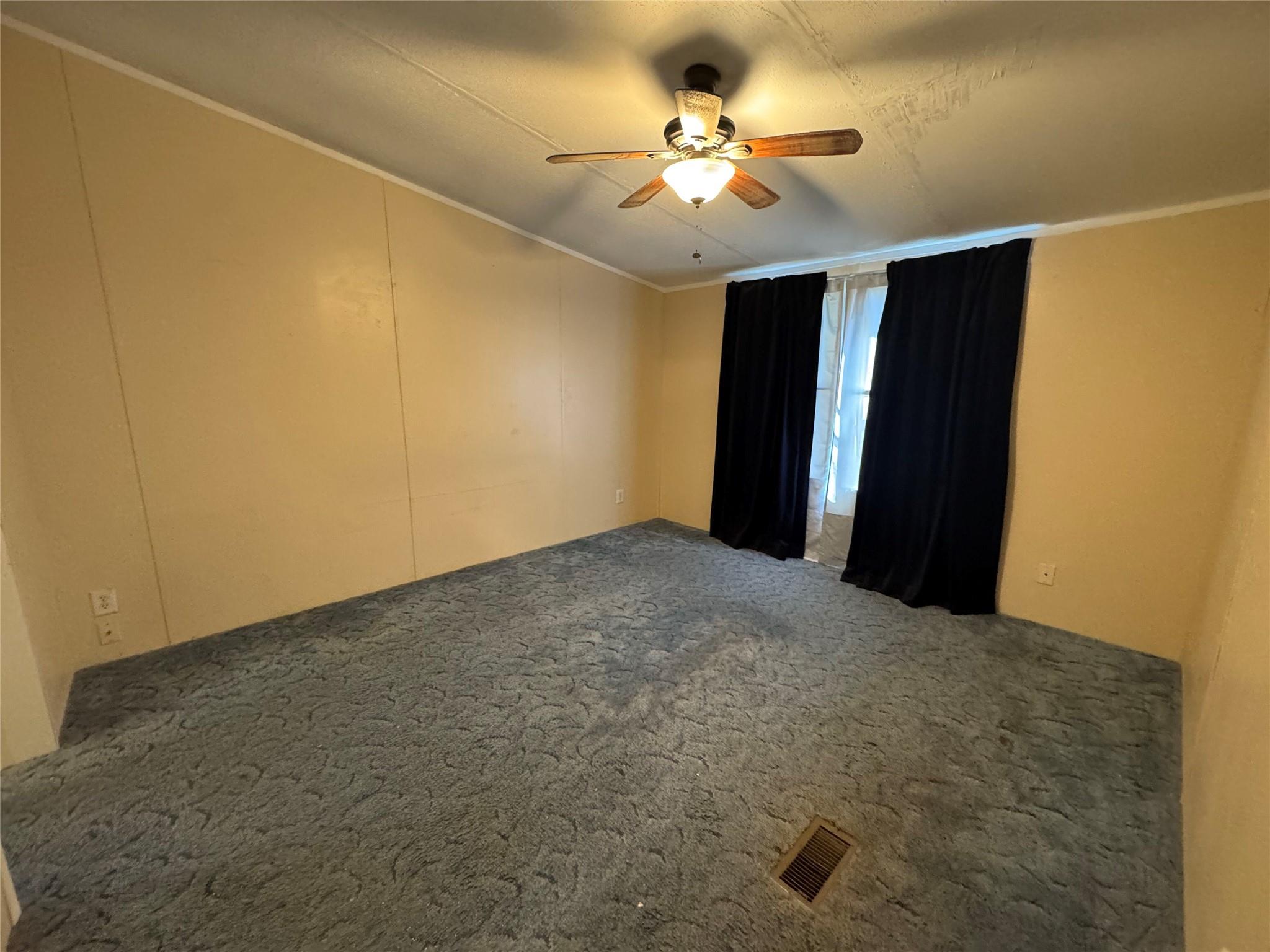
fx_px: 514
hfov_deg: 102.1
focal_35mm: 14
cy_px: 476
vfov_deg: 85.7
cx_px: 635
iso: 800
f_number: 2.2
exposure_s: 1/60
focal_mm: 2.22
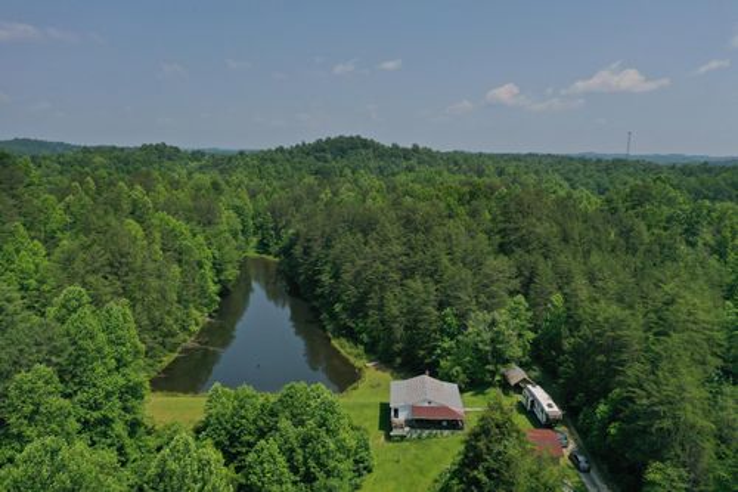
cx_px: 369
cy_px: 246
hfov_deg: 65.5
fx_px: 574
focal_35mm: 28
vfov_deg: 46.4
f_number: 5
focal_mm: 10.26
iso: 100
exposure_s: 1/320
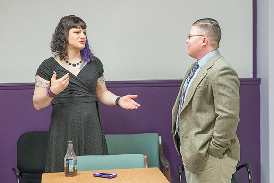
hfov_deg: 28.8
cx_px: 137
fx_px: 533
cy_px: 92
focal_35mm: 70
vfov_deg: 19.5
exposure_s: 1/180
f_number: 4.8
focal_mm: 70
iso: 1250
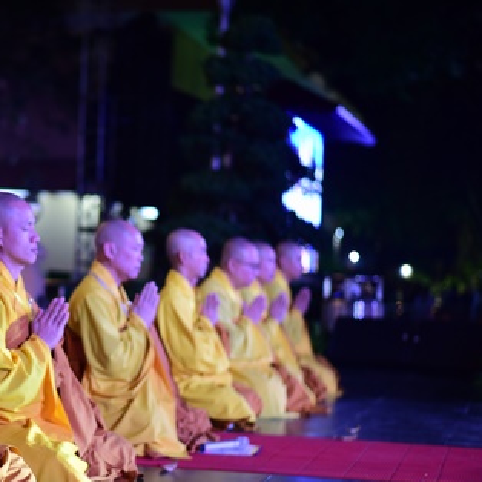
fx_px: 1386
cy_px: 290
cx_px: 32
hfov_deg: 19.3
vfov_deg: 19.7
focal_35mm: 88
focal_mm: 50
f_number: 1.8
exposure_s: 1/100
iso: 800
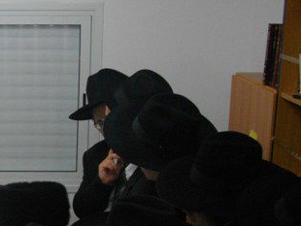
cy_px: 157
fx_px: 696
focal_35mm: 80
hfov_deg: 23.0
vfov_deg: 18.4
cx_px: -26
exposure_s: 1/60
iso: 200
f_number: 2.9
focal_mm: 5.7
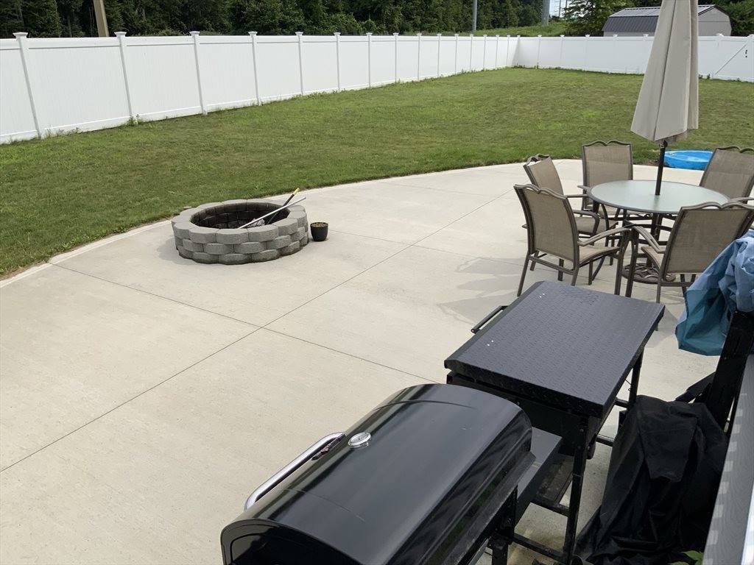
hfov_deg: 61.7
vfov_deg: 48.2
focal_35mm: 29
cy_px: 282
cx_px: 377
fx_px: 632
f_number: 1.8
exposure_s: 1/2227
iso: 16
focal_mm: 3
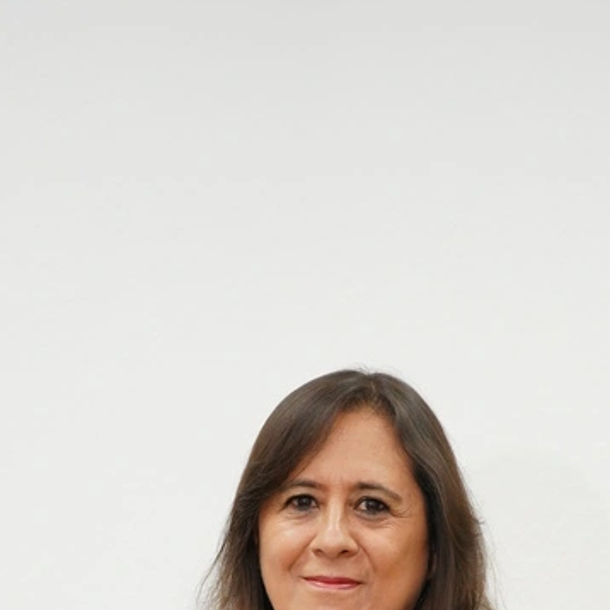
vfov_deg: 12.0
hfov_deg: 12.2
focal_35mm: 143
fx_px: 2851
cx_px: 304
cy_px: 711
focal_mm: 70
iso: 1250
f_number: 5.6
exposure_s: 1/125
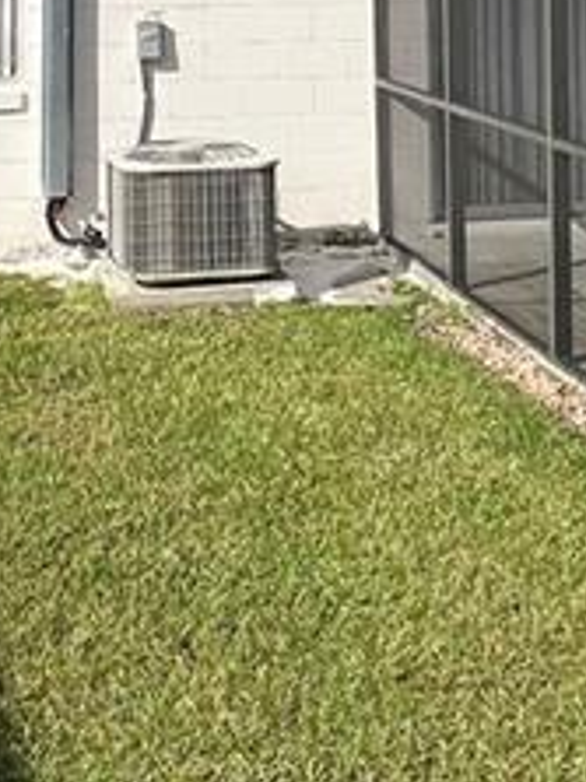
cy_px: -140
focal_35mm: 70
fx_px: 1582
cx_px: 232
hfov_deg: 21.0
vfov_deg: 25.2
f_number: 1.8
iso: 32
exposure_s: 1/2732
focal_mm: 1.57
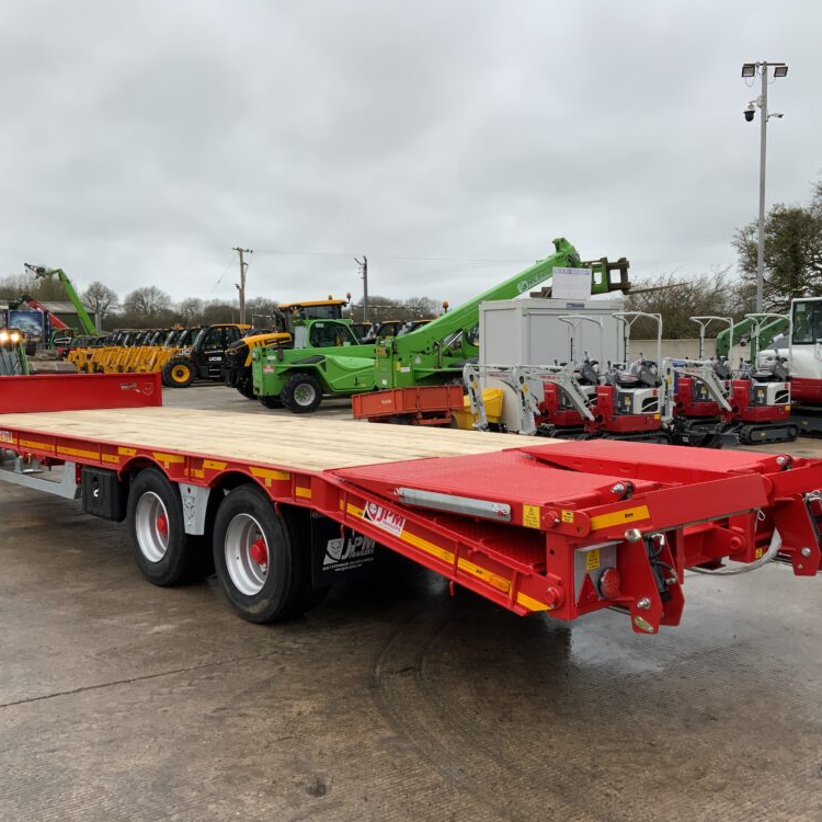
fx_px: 940
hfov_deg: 47.2
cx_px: 450
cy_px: 407
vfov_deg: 47.2
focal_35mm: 35
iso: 16
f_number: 1.8
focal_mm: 3
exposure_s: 1/333
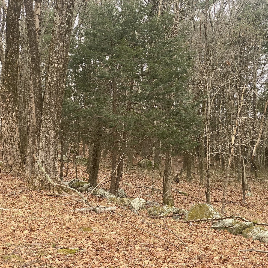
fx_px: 543
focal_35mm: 62
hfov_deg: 27.6
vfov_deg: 27.7
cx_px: 176
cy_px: 135
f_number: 2
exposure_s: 1/122
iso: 50
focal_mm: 6
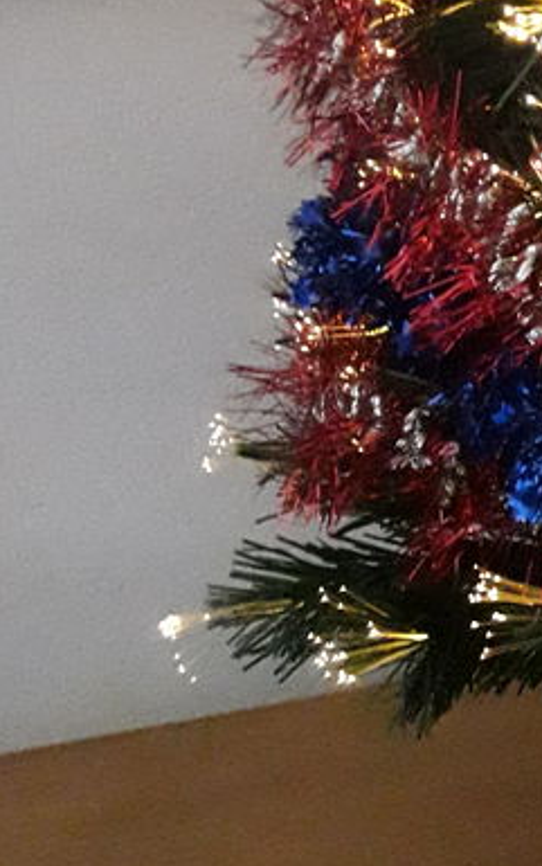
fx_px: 1818
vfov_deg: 26.1
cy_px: 126
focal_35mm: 77
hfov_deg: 15.6
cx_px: 821
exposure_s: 1/17
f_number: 1.9
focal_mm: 3.7
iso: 800
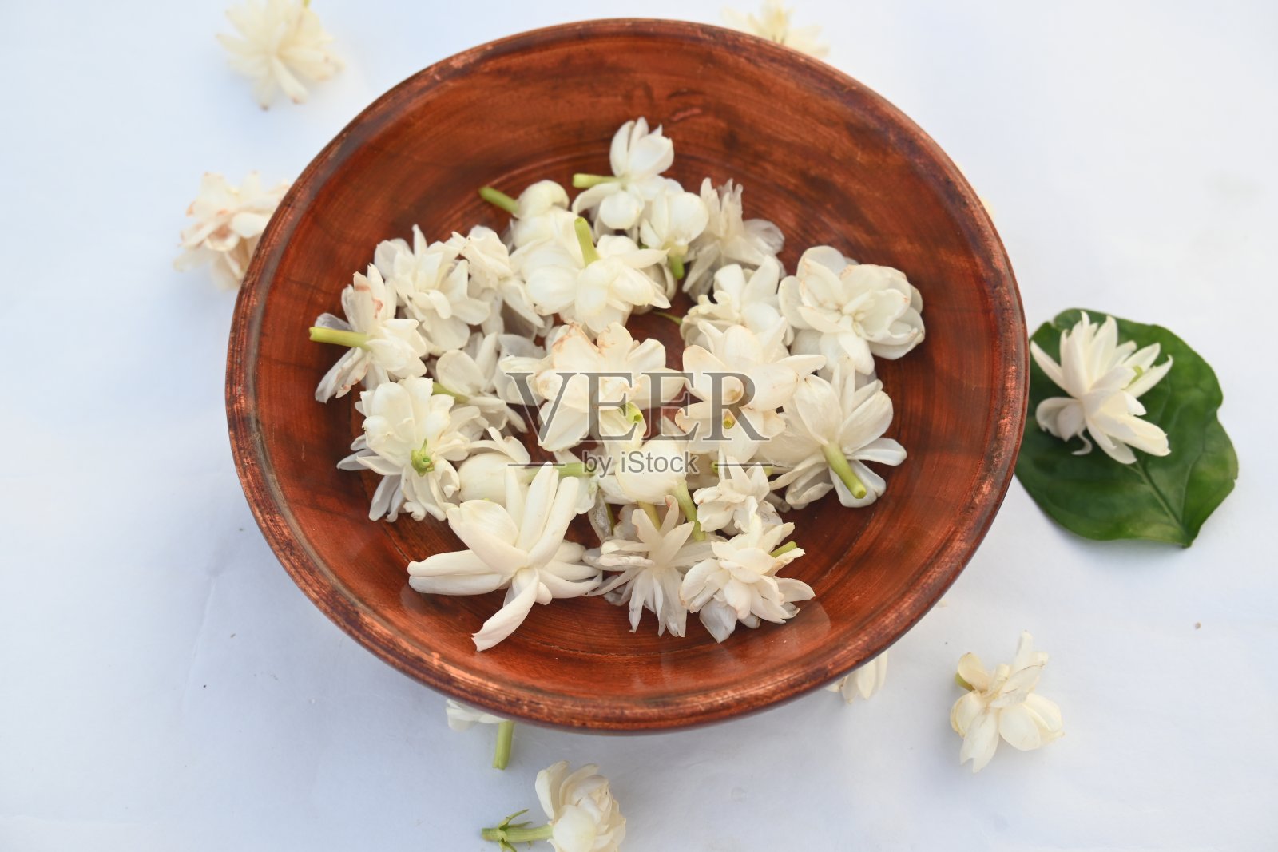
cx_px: 639
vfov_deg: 36.2
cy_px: 426
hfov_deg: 52.2
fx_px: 1305
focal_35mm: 37
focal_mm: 24.5
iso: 100
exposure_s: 1/50
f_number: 5
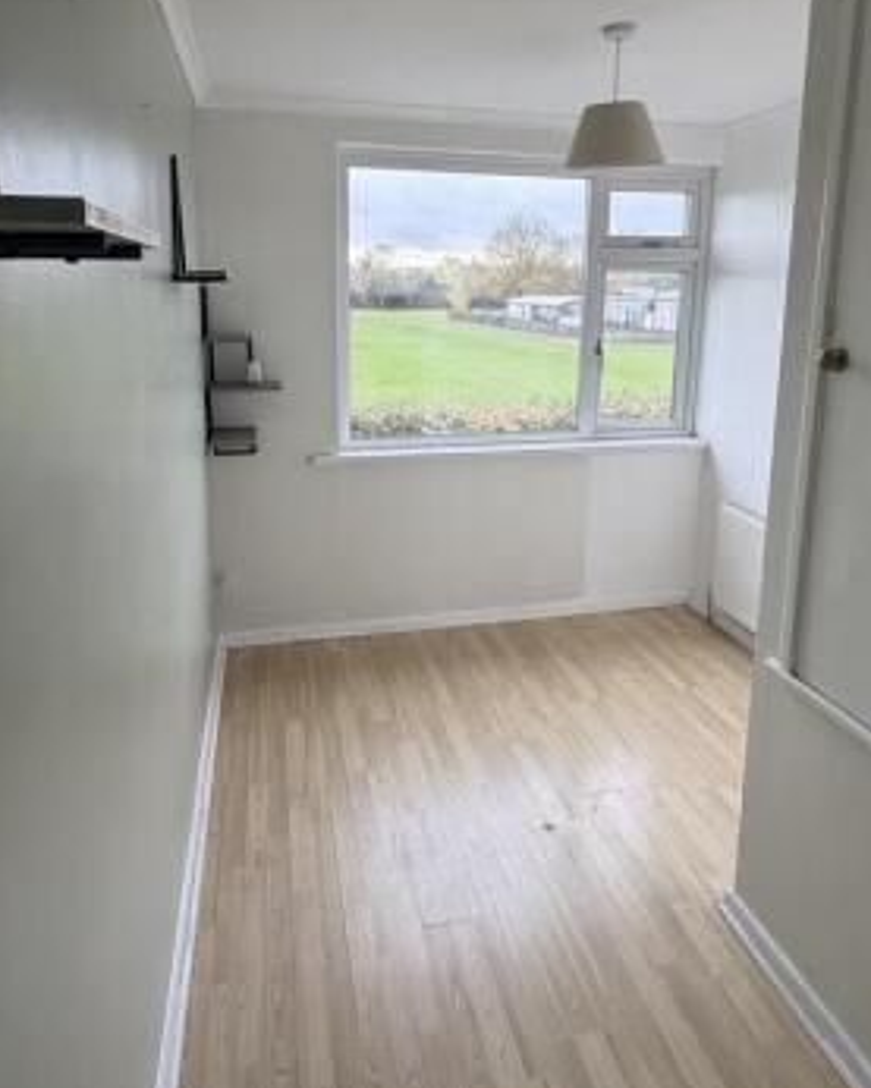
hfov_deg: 60.9
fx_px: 741
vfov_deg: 71.5
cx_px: 432
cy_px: 414
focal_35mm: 23
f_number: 2.2
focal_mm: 2.22
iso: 250
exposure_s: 1/121
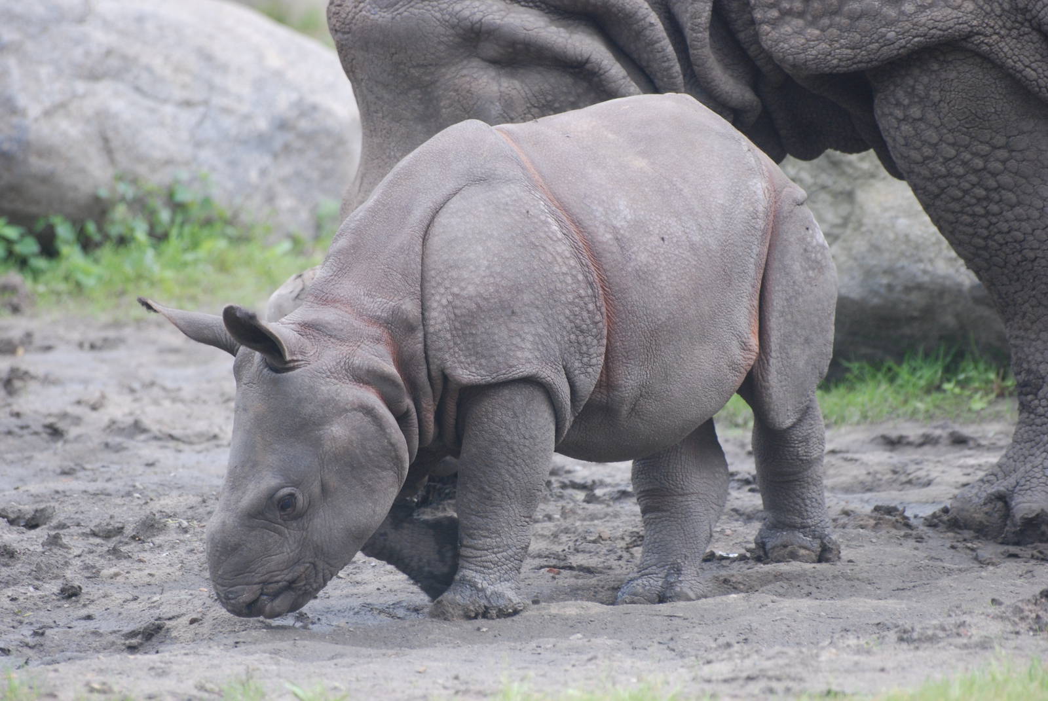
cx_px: 524
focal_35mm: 360
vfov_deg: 3.8
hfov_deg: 5.7
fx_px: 10492
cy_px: 350
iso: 400
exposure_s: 1/320
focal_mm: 240
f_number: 5.3
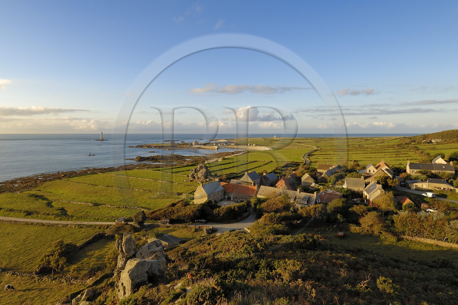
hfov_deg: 90.0
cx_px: 229
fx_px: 229
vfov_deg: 67.4
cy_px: 152
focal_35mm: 18
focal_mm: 12
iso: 100
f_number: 6.7
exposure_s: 1/125
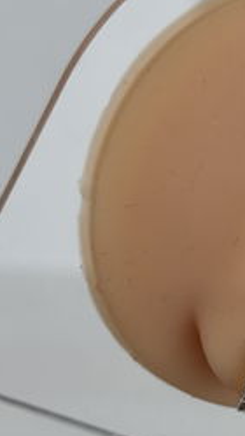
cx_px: 292
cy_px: 325
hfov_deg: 10.6
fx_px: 1294
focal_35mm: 112
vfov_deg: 19.0
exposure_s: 1/100
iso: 50
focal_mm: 6.76
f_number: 1.78
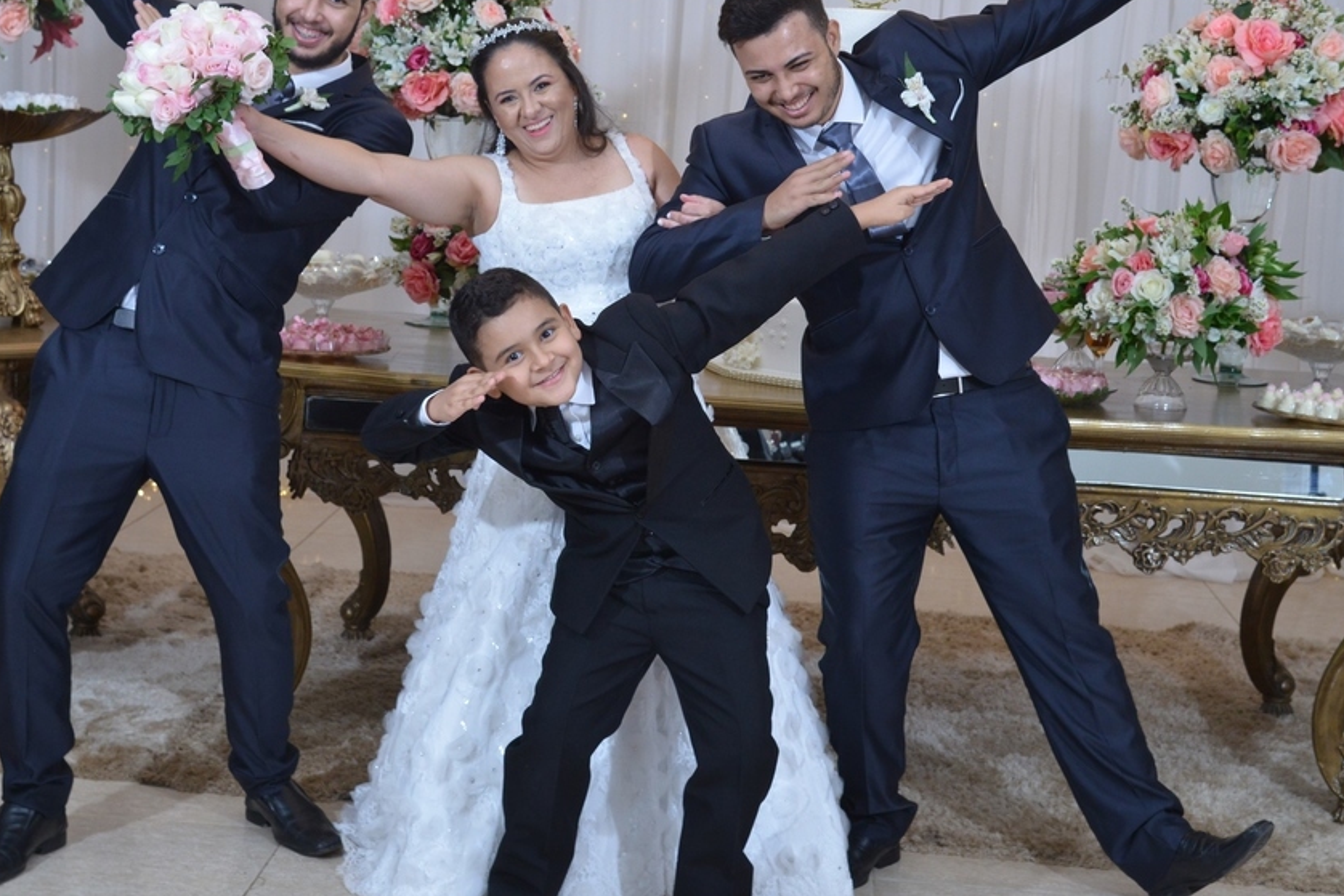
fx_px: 2352
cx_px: 624
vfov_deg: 21.5
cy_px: 336
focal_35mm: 63
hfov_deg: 31.9
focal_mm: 44
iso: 1600
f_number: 7.1
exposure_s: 1/200
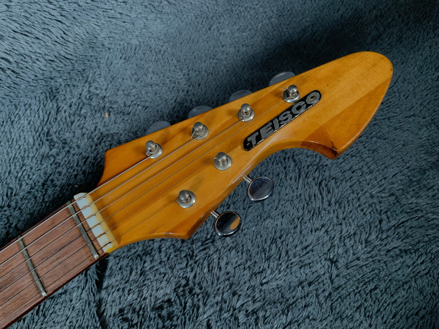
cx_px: 220
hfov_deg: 61.7
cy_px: 164
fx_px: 368
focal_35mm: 29
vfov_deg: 48.2
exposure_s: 1/104
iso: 40
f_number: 1.8
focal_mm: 3
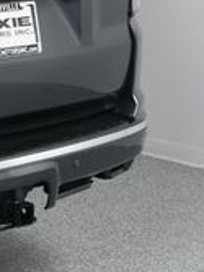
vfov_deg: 15.6
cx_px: -276
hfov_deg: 10.3
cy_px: 37
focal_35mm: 125
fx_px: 983
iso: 100
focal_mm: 23
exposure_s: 1/160
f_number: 10
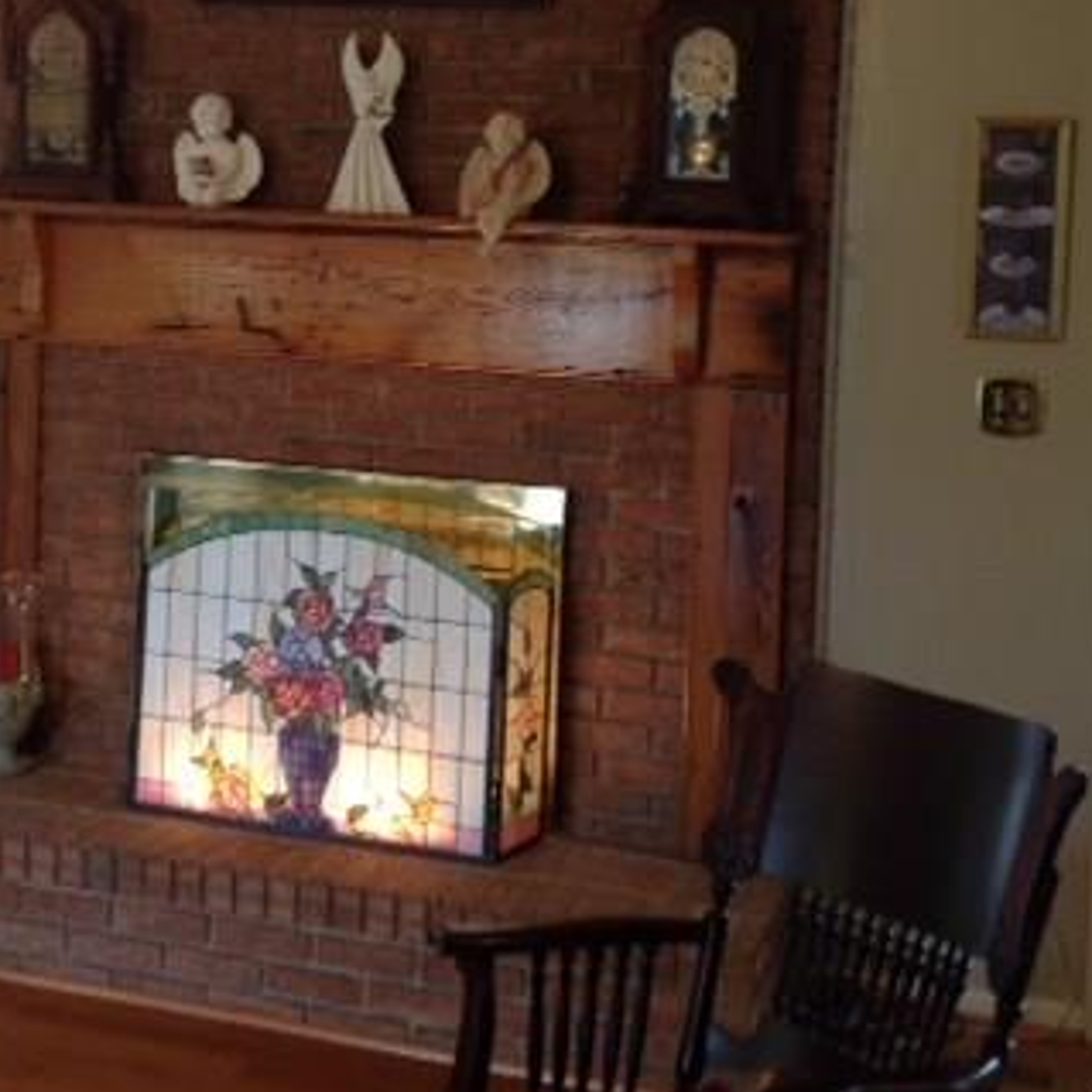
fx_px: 2213
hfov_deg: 27.6
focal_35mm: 62
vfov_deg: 27.4
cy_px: 308
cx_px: 401
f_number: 2.4
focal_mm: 4.28
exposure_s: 1/15
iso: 64
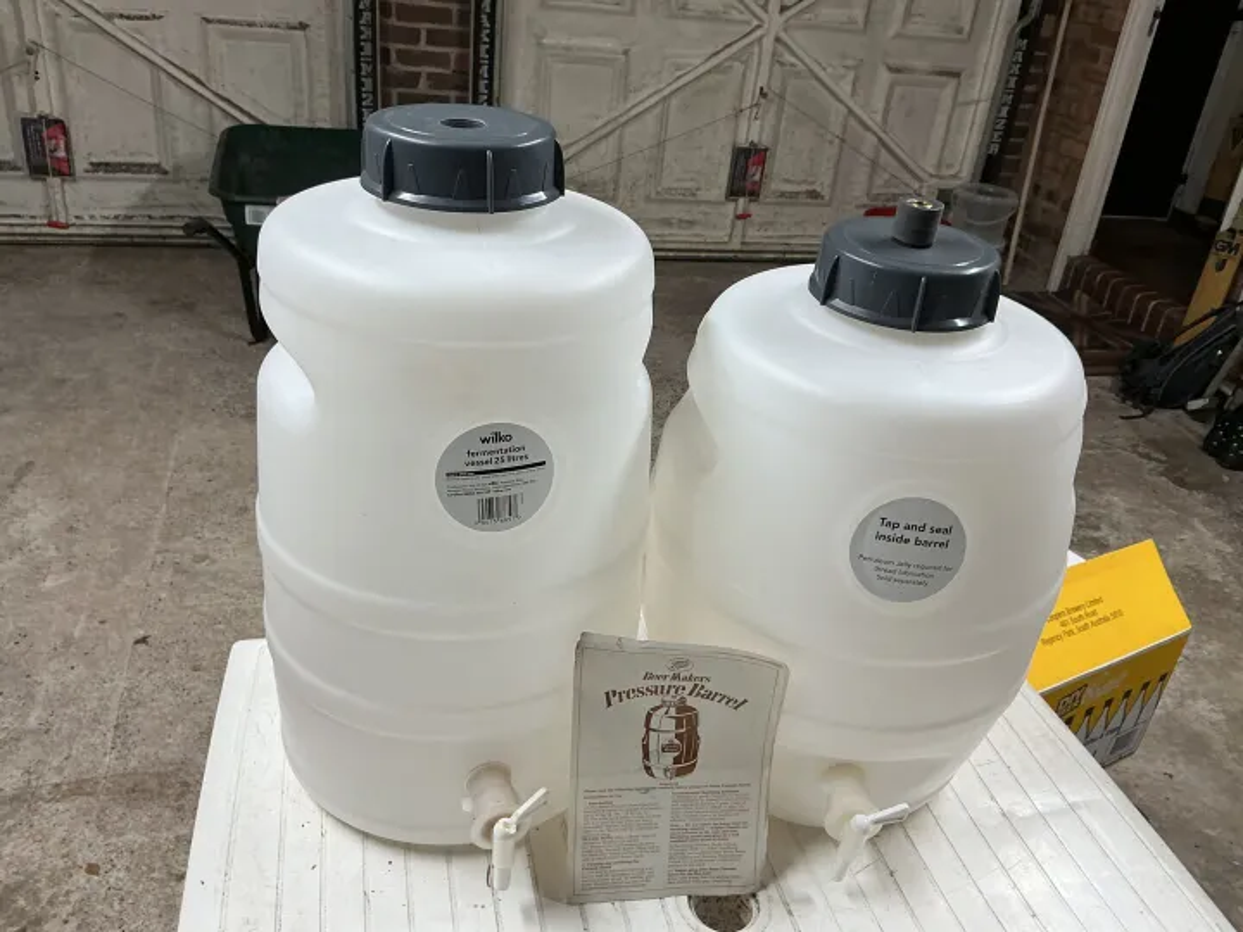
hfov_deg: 61.7
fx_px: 1041
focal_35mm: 29
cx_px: 622
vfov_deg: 48.2
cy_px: 466
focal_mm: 3
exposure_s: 1/50
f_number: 1.8
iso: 40
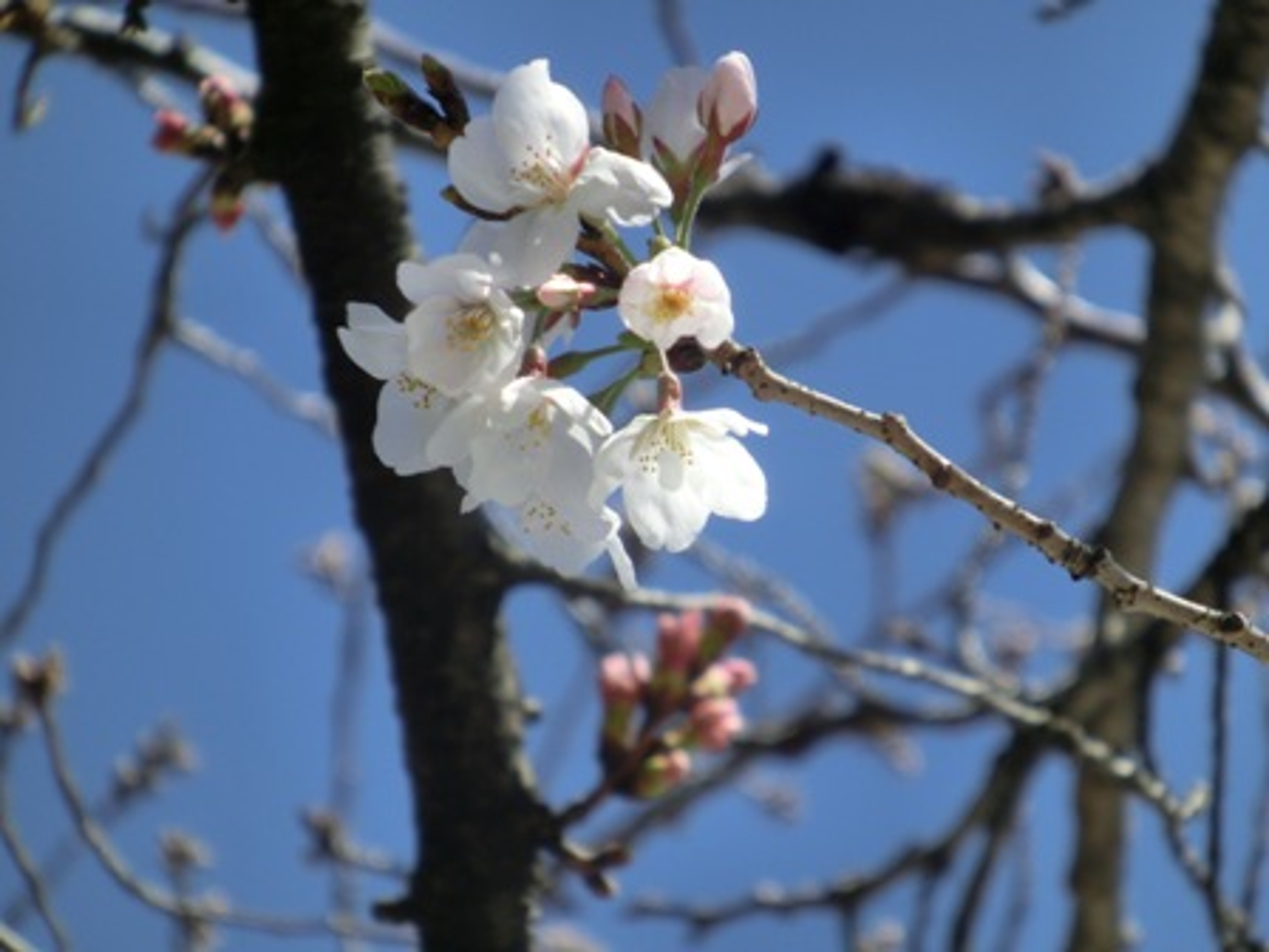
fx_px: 10998
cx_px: 634
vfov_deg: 5.0
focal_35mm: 300
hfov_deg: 6.6
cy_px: 476
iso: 100
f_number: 5.9
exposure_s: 1/400
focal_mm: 53
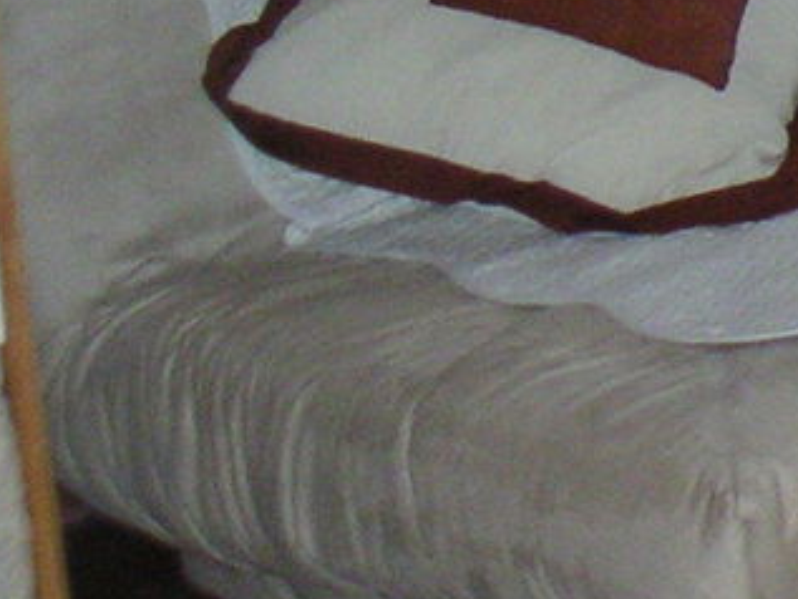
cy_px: -443
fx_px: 4428
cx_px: 1863
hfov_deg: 9.3
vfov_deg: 7.5
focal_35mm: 192
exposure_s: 1/45
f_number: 2.8
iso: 160
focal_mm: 6
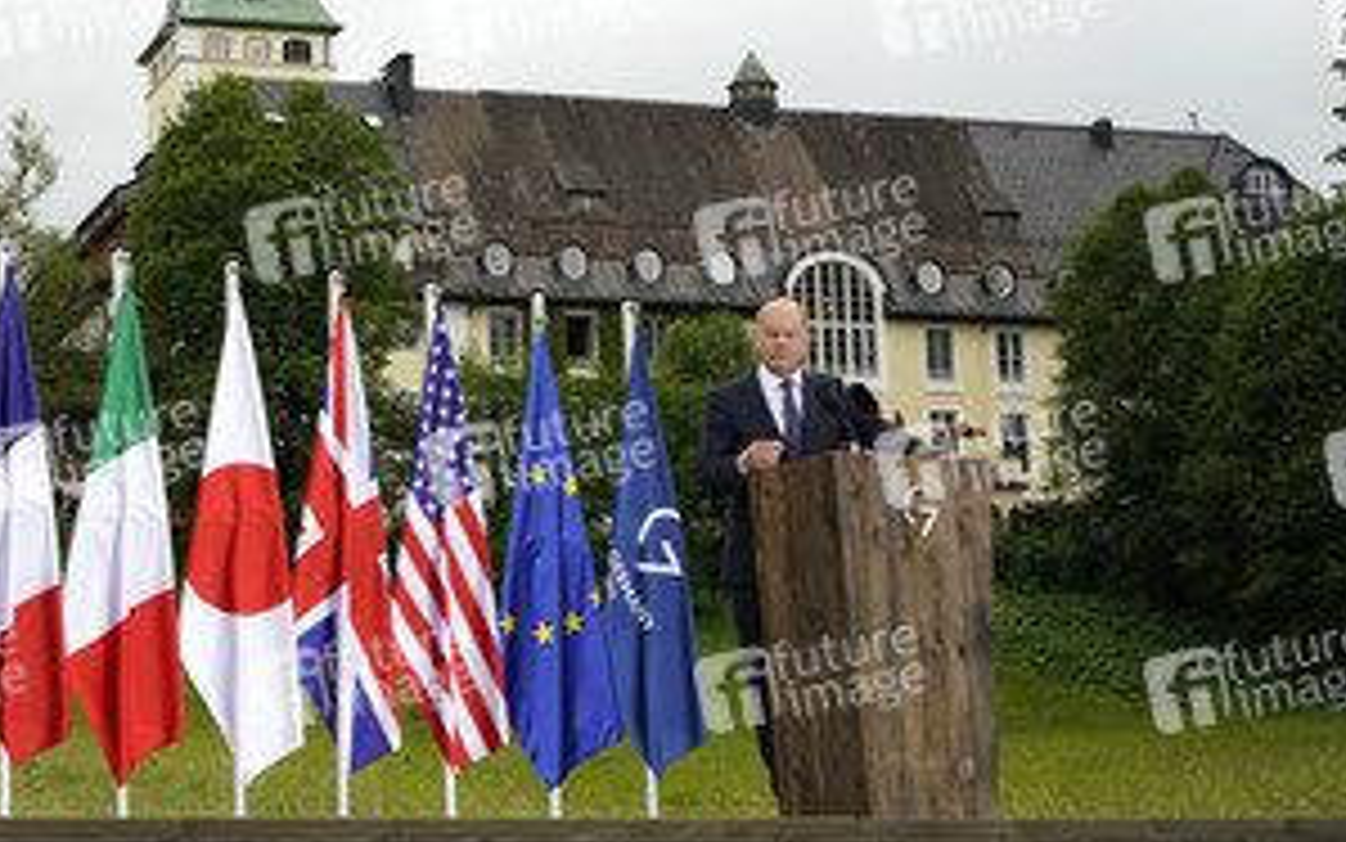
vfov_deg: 19.7
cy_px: 342
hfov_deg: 30.8
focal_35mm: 66
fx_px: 2422
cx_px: 421
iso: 800
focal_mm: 43
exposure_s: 1/800
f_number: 4.5
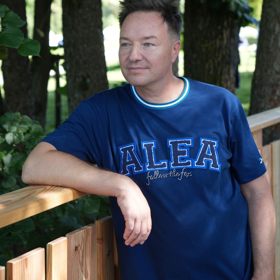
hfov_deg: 19.3
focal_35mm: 90
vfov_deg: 19.2
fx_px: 824
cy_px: 98
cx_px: 140
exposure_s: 1/80
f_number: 4.5
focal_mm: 70
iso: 160
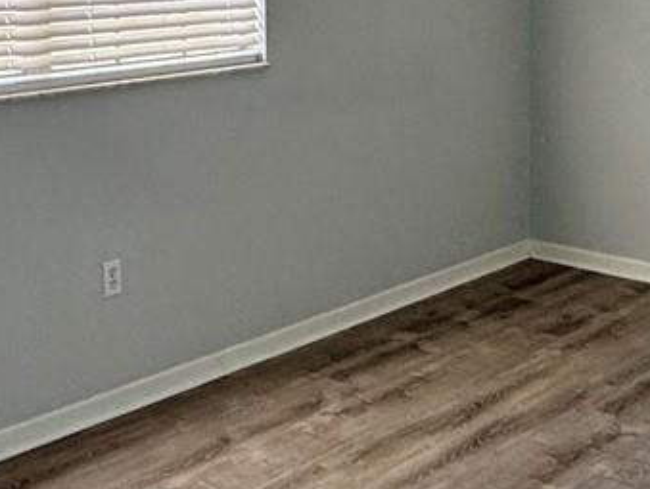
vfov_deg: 21.3
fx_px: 1241
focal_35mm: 66
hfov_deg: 29.4
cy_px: -27
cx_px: 328
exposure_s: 1/60
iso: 160
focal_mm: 2.22
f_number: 2.2
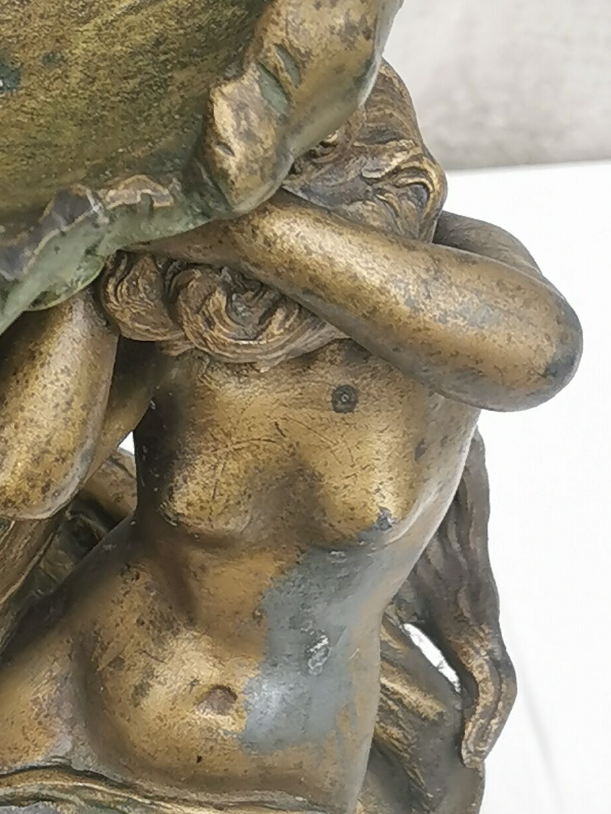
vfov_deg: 16.3
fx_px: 2848
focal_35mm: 121
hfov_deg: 11.8
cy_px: 443
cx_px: -231
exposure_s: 1/242
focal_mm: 5.58
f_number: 1.8
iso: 50
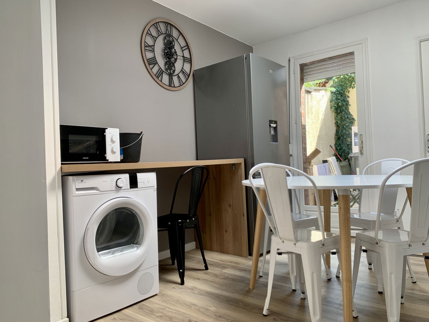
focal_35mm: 26
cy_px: 161
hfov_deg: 67.3
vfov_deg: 53.1
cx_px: 214
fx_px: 322
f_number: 1.8
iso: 25
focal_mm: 4.25
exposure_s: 1/122
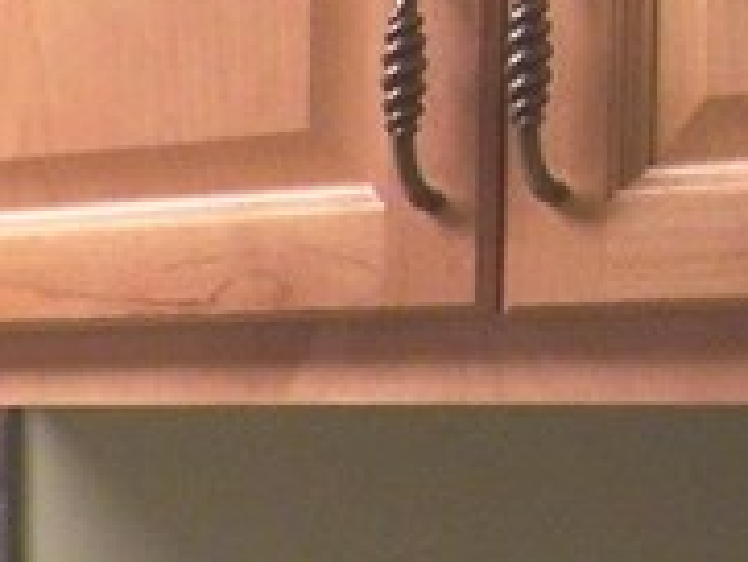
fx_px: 2811
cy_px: 764
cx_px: -1145
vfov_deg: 11.1
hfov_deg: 11.8
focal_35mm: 130
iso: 100
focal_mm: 3.8
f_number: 2.8
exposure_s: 1/30
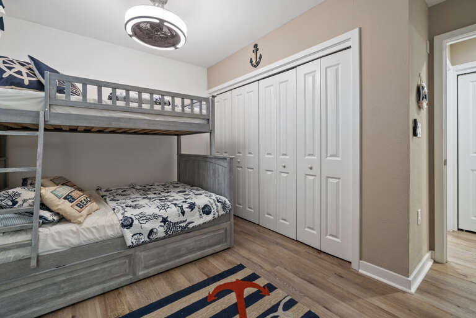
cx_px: 238
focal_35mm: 15
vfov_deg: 77.3
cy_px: 159
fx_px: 198
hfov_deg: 100.4
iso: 250
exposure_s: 3.2
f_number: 8
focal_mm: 10
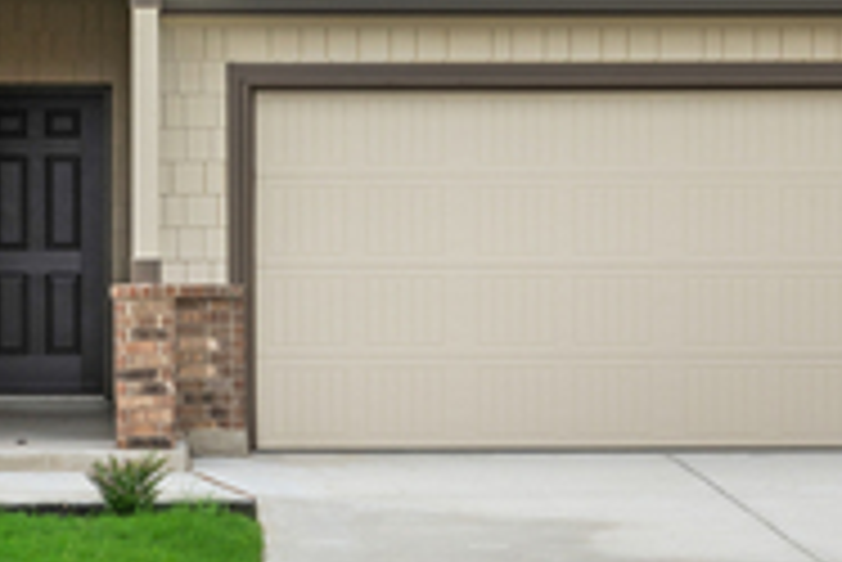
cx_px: 266
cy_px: 22
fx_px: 3043
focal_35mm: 130
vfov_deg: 10.5
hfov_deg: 15.7
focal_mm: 38
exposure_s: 1/160
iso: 400
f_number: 13
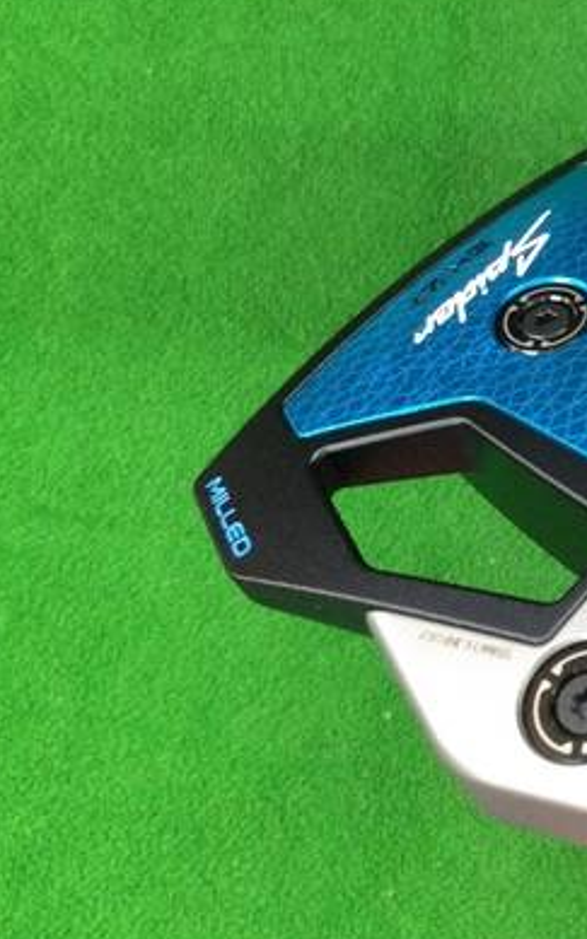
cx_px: 669
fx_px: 1383
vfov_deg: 37.4
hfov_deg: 22.4
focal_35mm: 54
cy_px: 391
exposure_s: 1/30
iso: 200
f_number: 2.4
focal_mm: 3.3
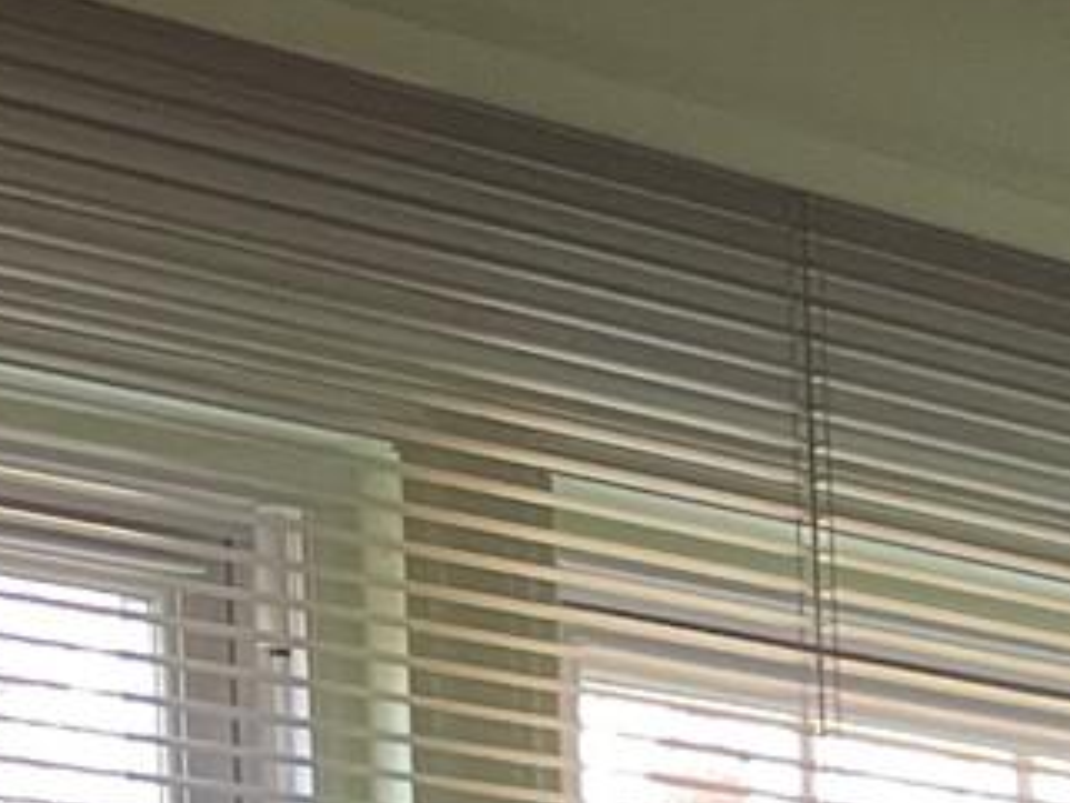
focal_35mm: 166
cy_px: 2252
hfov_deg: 9.2
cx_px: 3310
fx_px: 5133
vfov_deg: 7.9
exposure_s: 1/60
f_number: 1.6
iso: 160
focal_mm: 4.2
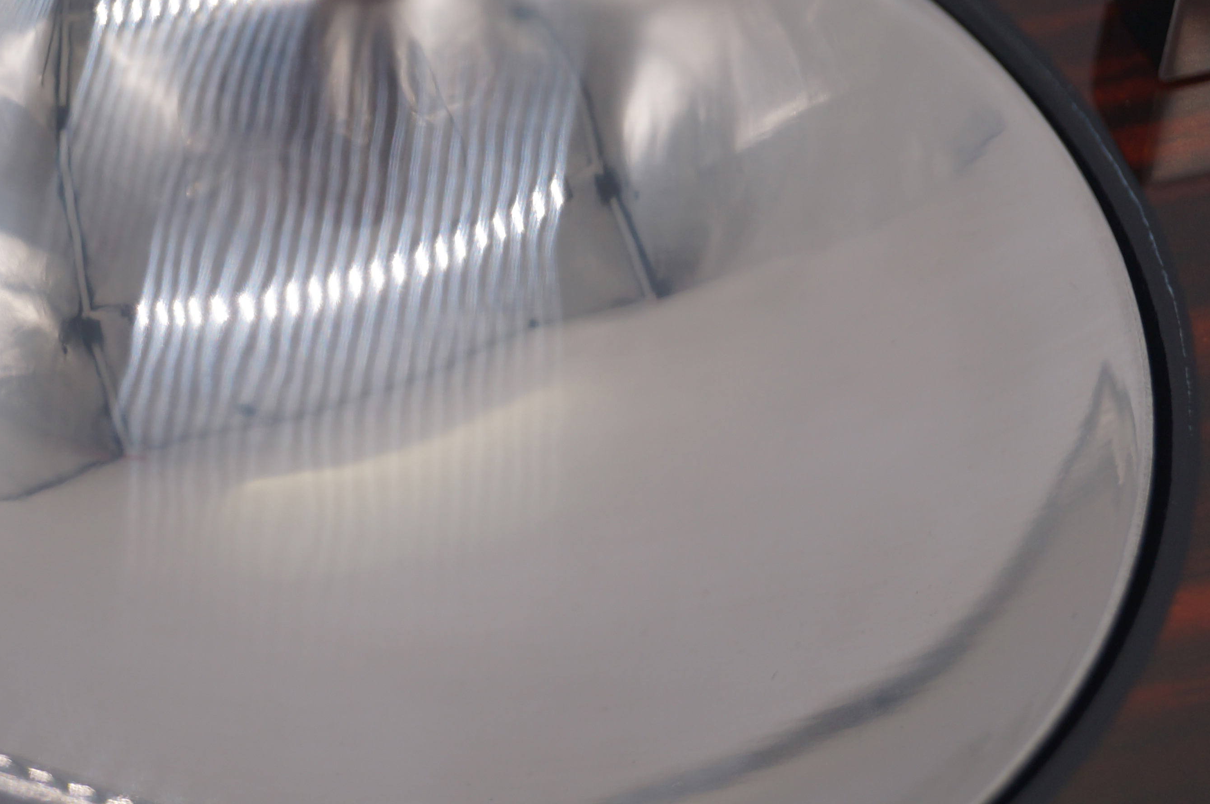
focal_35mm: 150
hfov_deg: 13.7
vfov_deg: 9.1
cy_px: 426
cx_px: 393
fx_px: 5036
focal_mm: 55
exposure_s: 1/160
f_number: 7.1
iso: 100
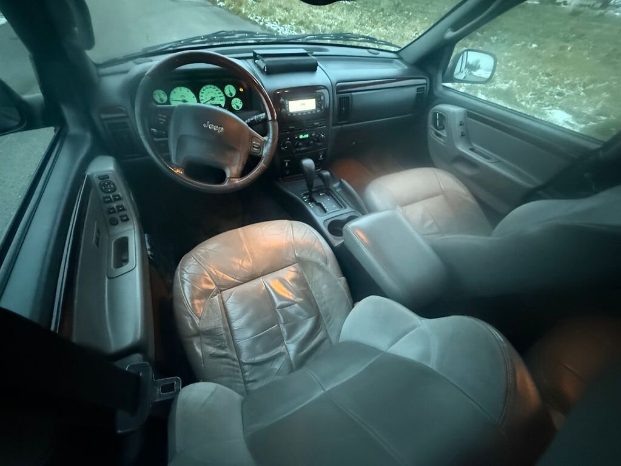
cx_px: 310
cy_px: 233
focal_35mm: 14
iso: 1250
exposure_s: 1/30
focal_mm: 2.22
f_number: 2.2
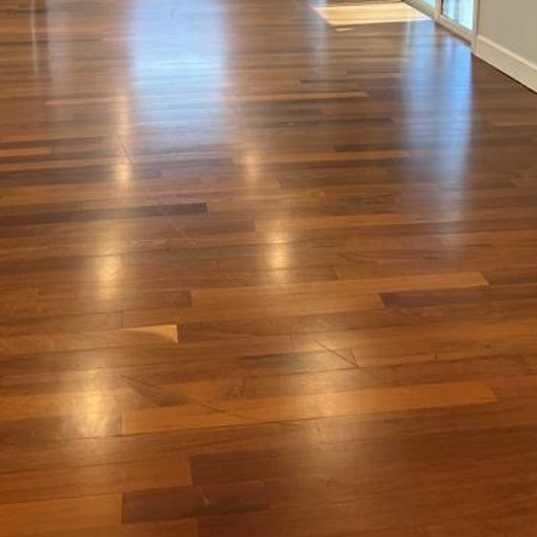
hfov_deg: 36.0
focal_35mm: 47
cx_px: 233
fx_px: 825
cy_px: 9
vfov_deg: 33.2
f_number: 1.5
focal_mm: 5.7
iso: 125
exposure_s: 1/120
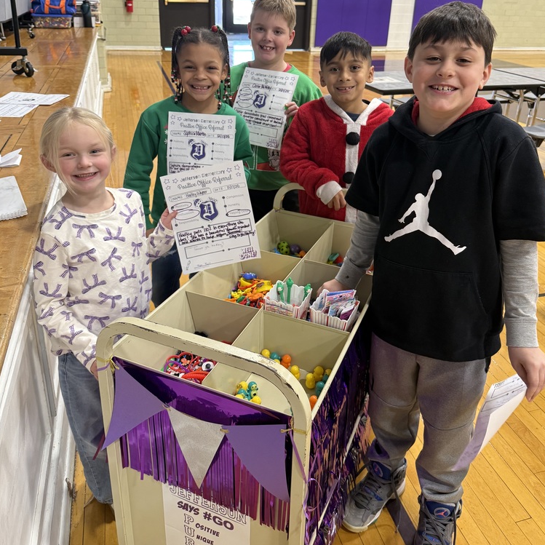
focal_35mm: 29
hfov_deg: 55.6
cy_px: 195
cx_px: 274
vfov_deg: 54.8
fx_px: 517
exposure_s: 1/60
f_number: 1.78
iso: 250
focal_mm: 6.76
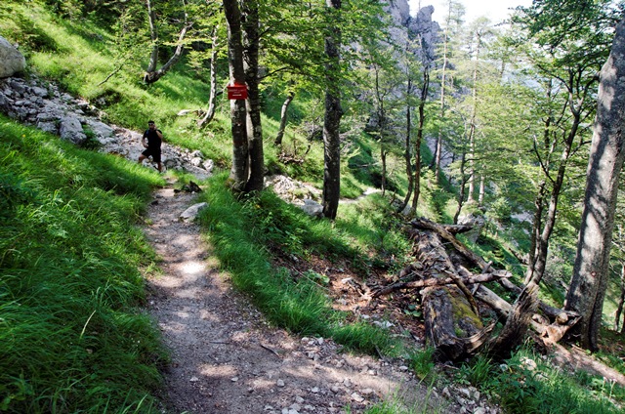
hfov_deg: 70.5
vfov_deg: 50.2
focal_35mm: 26
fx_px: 442
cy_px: 207
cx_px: 312
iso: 400
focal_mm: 17
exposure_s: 1/60
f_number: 5.6
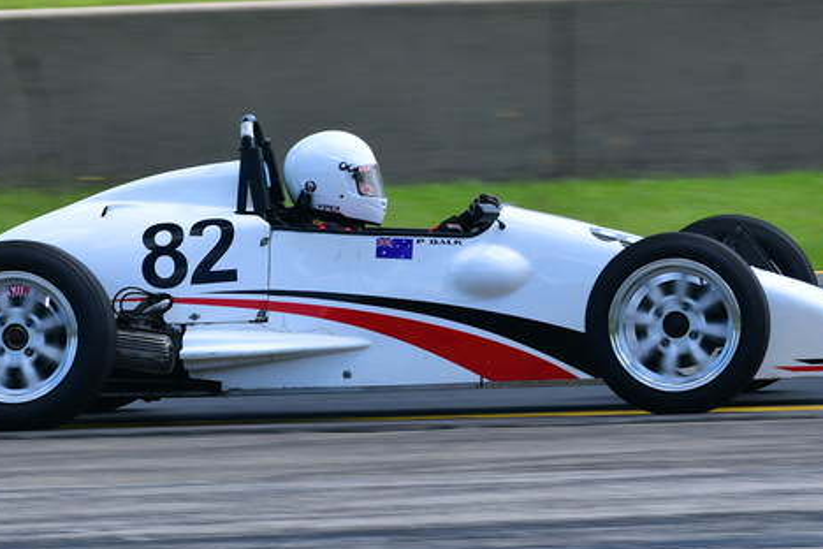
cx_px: 369
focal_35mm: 564
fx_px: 12893
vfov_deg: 2.4
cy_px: 98
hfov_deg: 3.7
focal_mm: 220
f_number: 8
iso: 200
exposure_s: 1/320
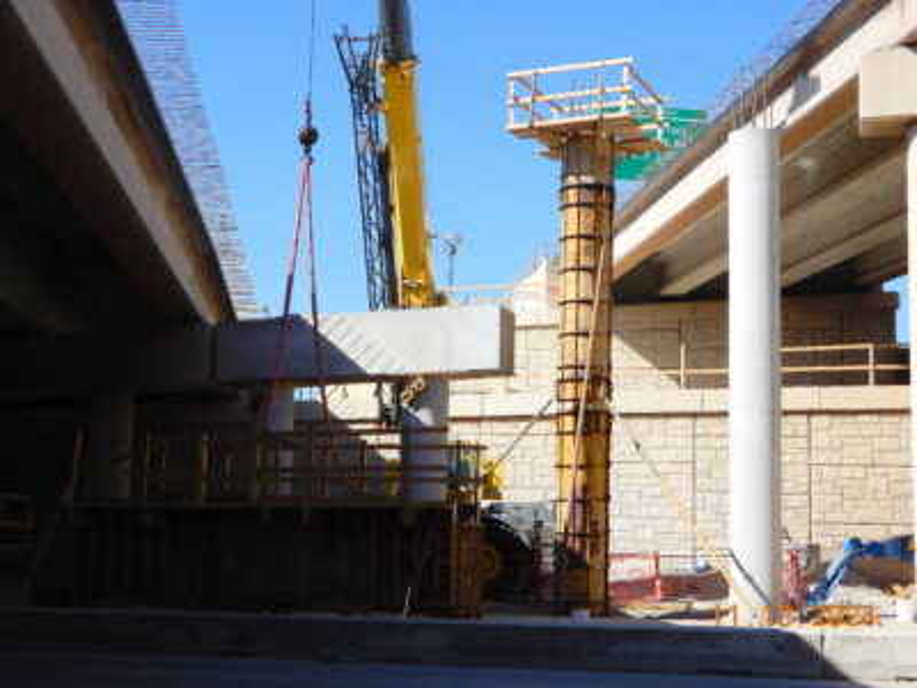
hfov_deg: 38.2
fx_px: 1325
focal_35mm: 50
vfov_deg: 29.1
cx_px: 458
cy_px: 344
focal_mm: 8.9
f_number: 4
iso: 80
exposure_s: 1/640
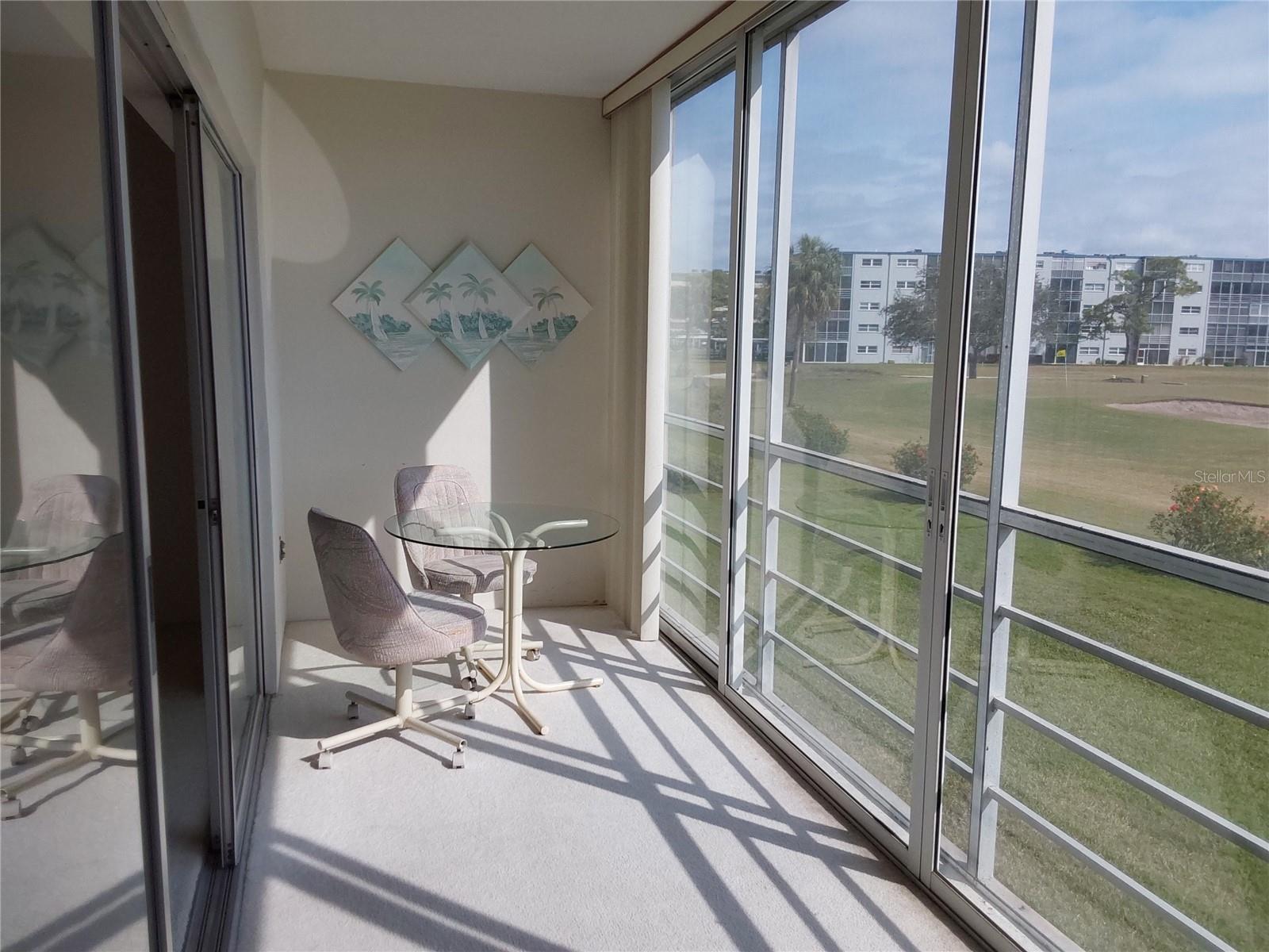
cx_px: 634
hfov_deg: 63.4
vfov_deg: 49.7
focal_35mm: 28
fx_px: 1026
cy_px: 476
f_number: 1.9
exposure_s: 1/1748
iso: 50
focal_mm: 2.91
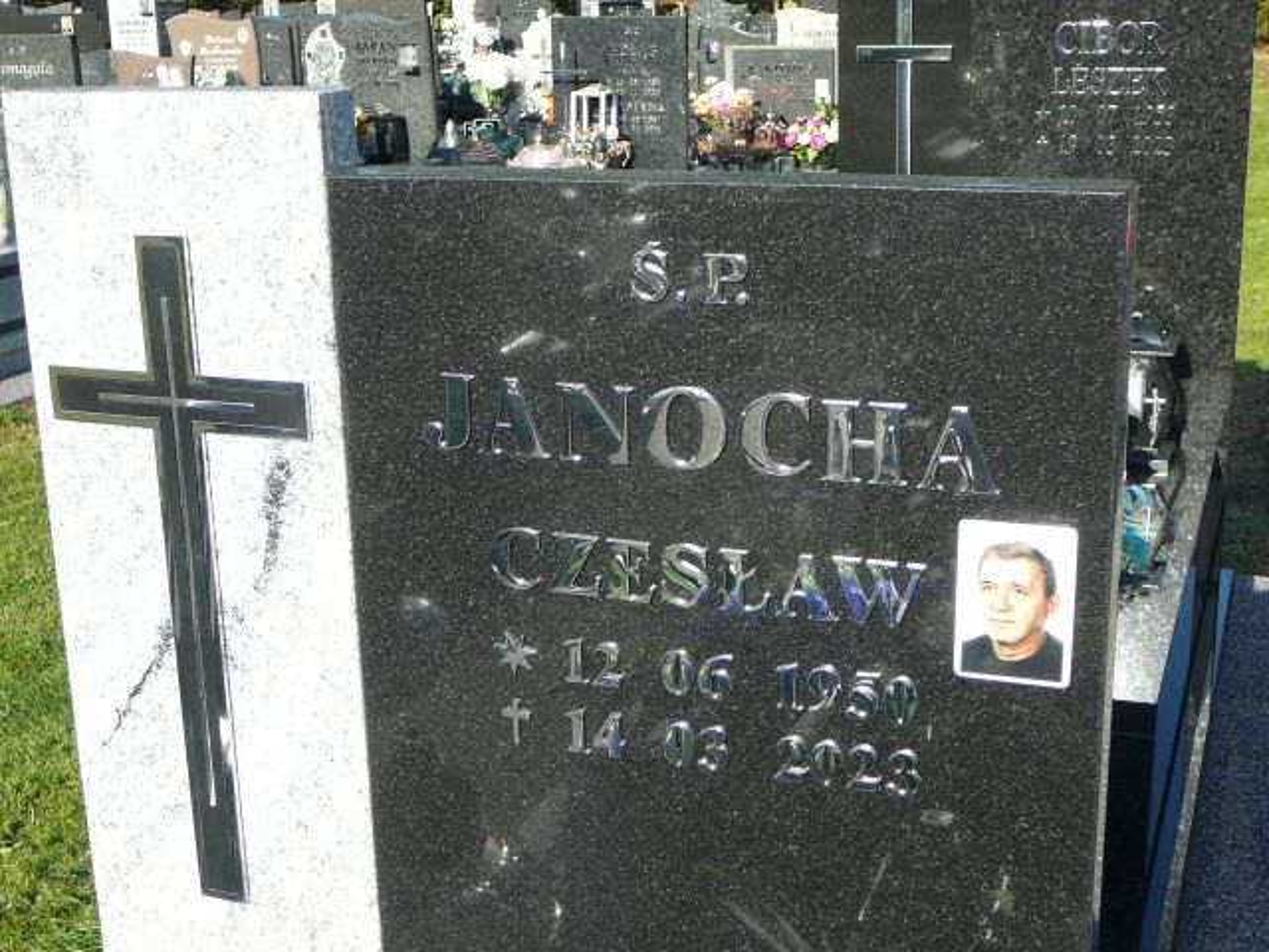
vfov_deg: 29.7
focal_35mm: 49
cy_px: 476
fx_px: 1796
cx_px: 634
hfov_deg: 38.9
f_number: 3.4
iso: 80
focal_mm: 7.3
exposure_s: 1/400
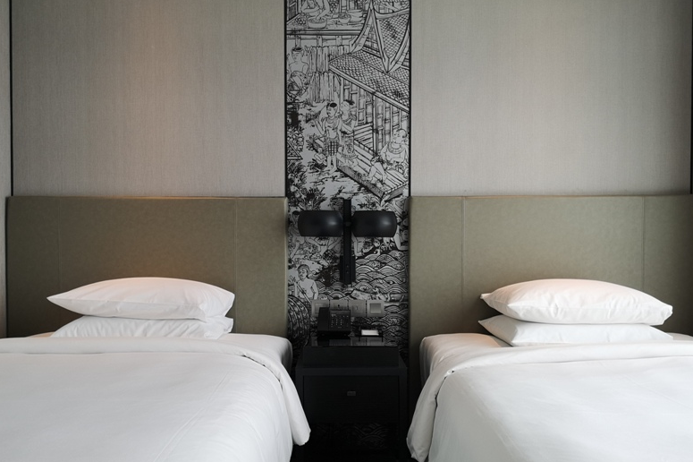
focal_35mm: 29
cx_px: 341
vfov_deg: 44.9
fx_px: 558
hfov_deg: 63.7
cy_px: 249
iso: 50
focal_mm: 3.95
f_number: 1.8
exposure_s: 1/120
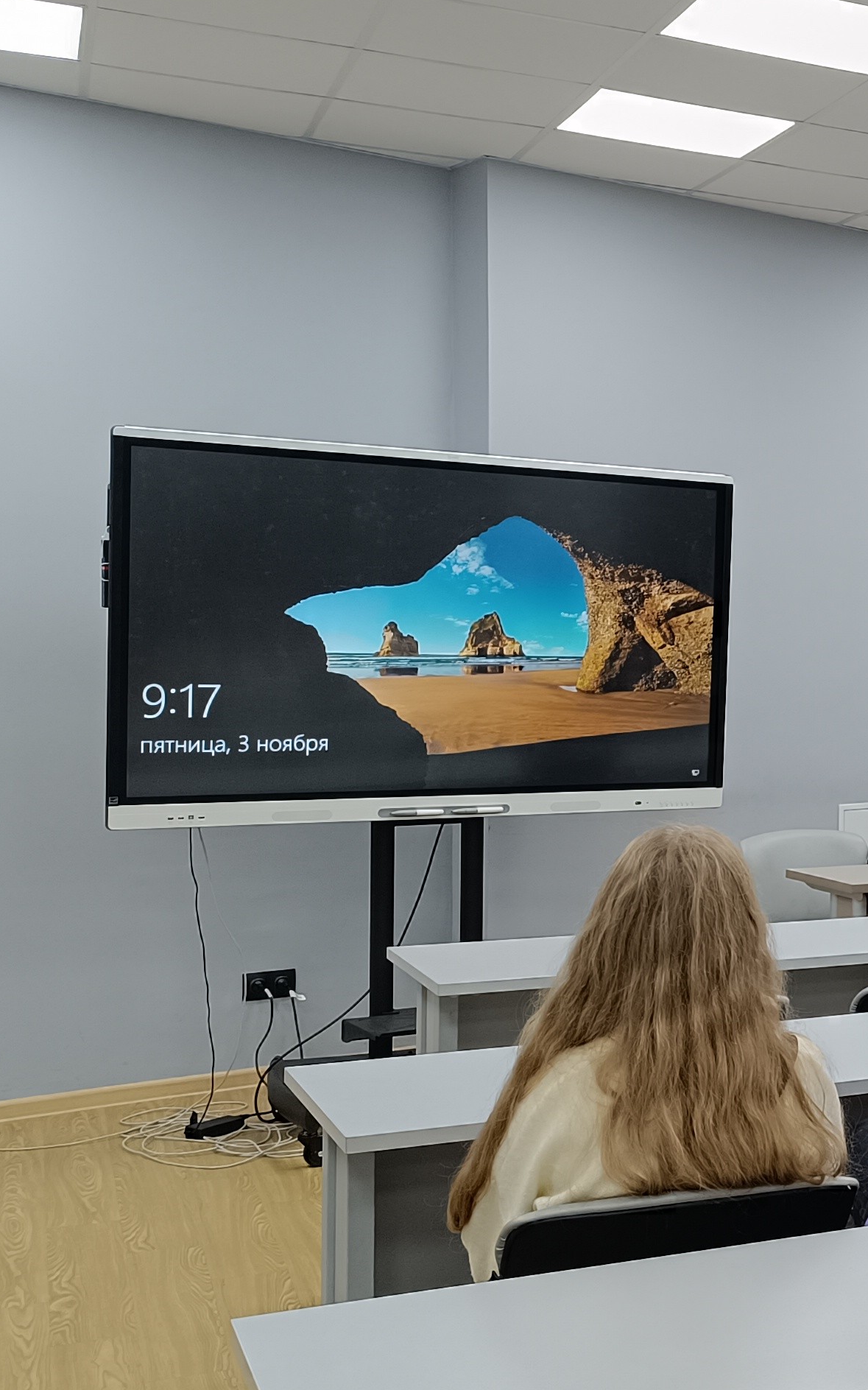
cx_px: 1283
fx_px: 2082
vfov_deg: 36.9
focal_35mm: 55
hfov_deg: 20.4
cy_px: 740
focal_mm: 6.14
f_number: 1.65
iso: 879
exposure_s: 1/100
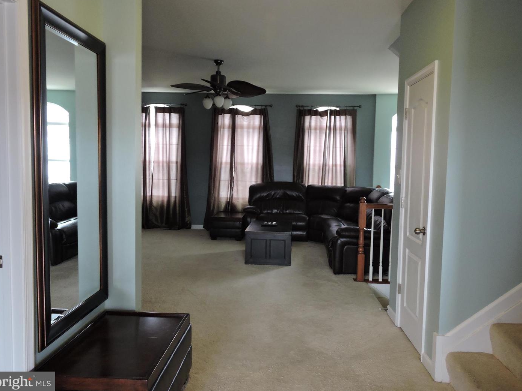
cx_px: 259
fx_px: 437
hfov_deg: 61.7
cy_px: 191
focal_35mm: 29
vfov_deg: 48.2
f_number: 3.5
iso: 400
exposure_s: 1/25
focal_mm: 5
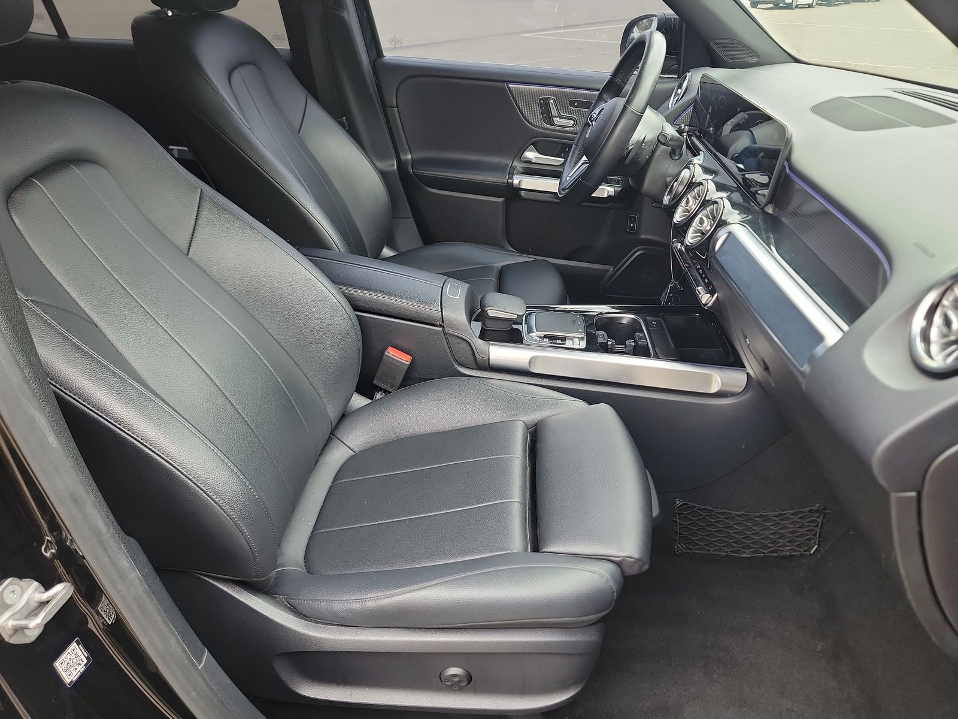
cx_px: 479
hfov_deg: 71.6
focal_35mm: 24
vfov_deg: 56.8
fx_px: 664
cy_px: 360
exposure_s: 1/59
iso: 72
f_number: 1.8
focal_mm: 6.7
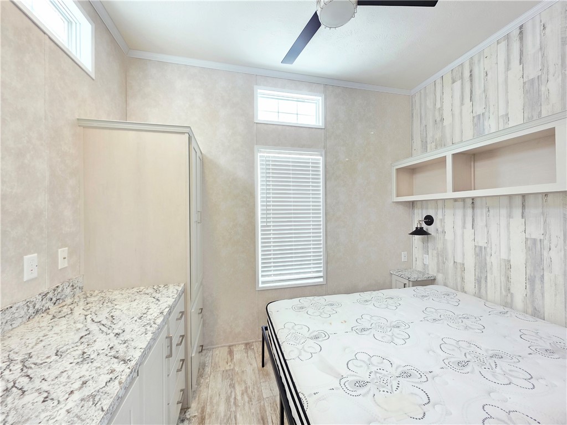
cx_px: 284
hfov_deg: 106.2
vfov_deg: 89.9
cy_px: 212
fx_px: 213
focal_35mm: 13
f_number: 1.9
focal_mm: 2.2
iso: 160
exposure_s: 1/60.2
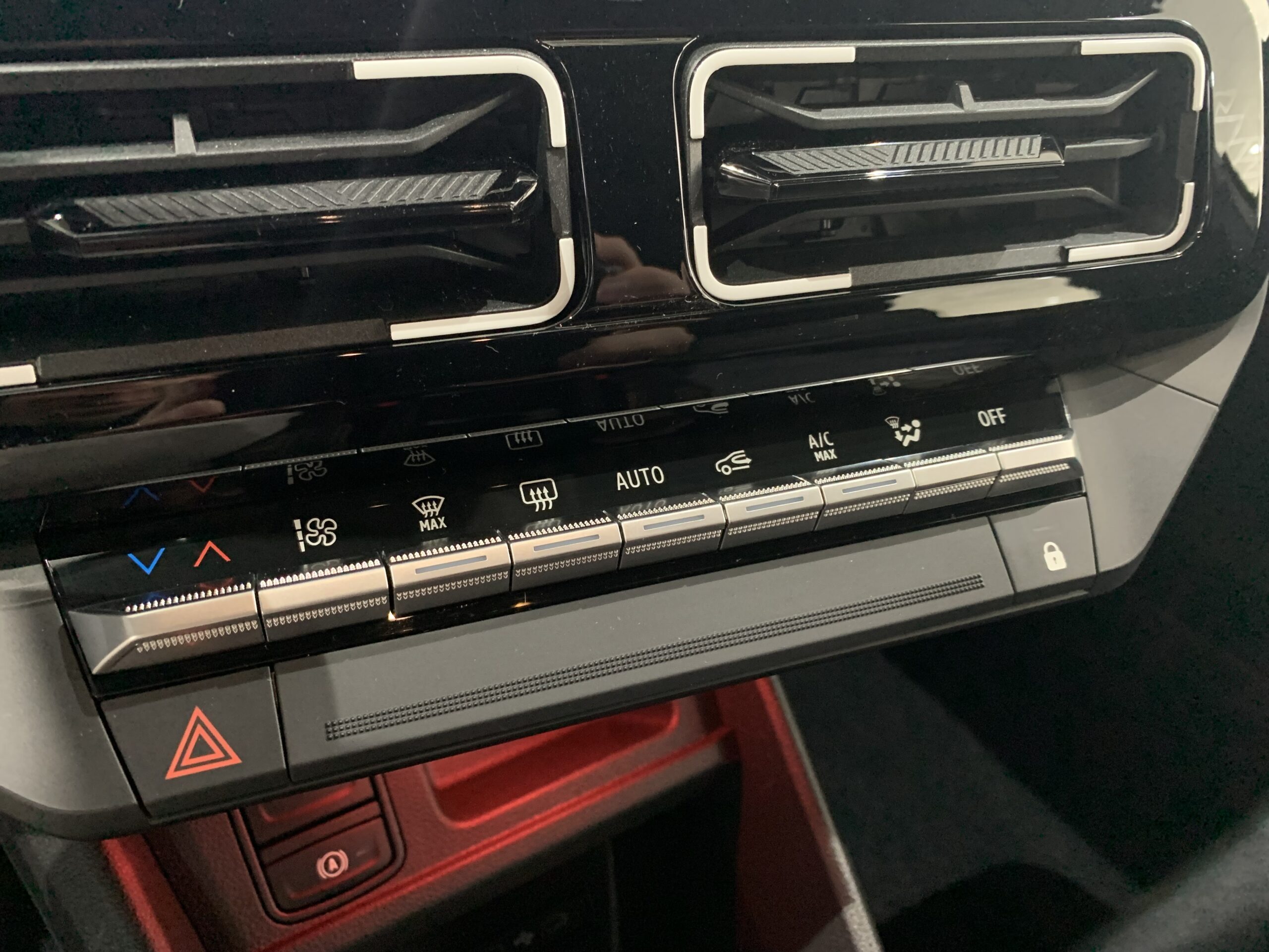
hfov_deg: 67.3
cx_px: 634
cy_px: 476
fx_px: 953
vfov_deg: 53.1
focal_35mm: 26
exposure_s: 1/25
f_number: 1.8
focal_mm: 4.25
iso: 640
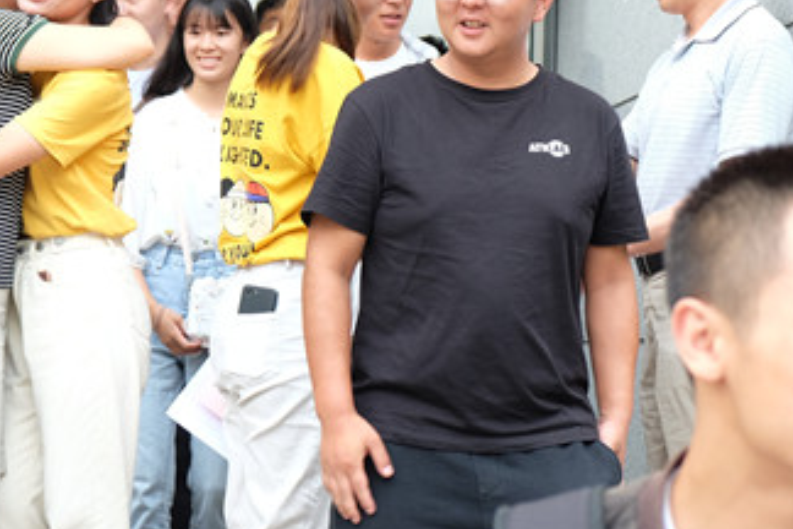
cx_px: 485
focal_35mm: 87
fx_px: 1916
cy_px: 73
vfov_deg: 15.6
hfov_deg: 23.3
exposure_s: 1/125
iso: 250
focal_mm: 31.5
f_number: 3.6
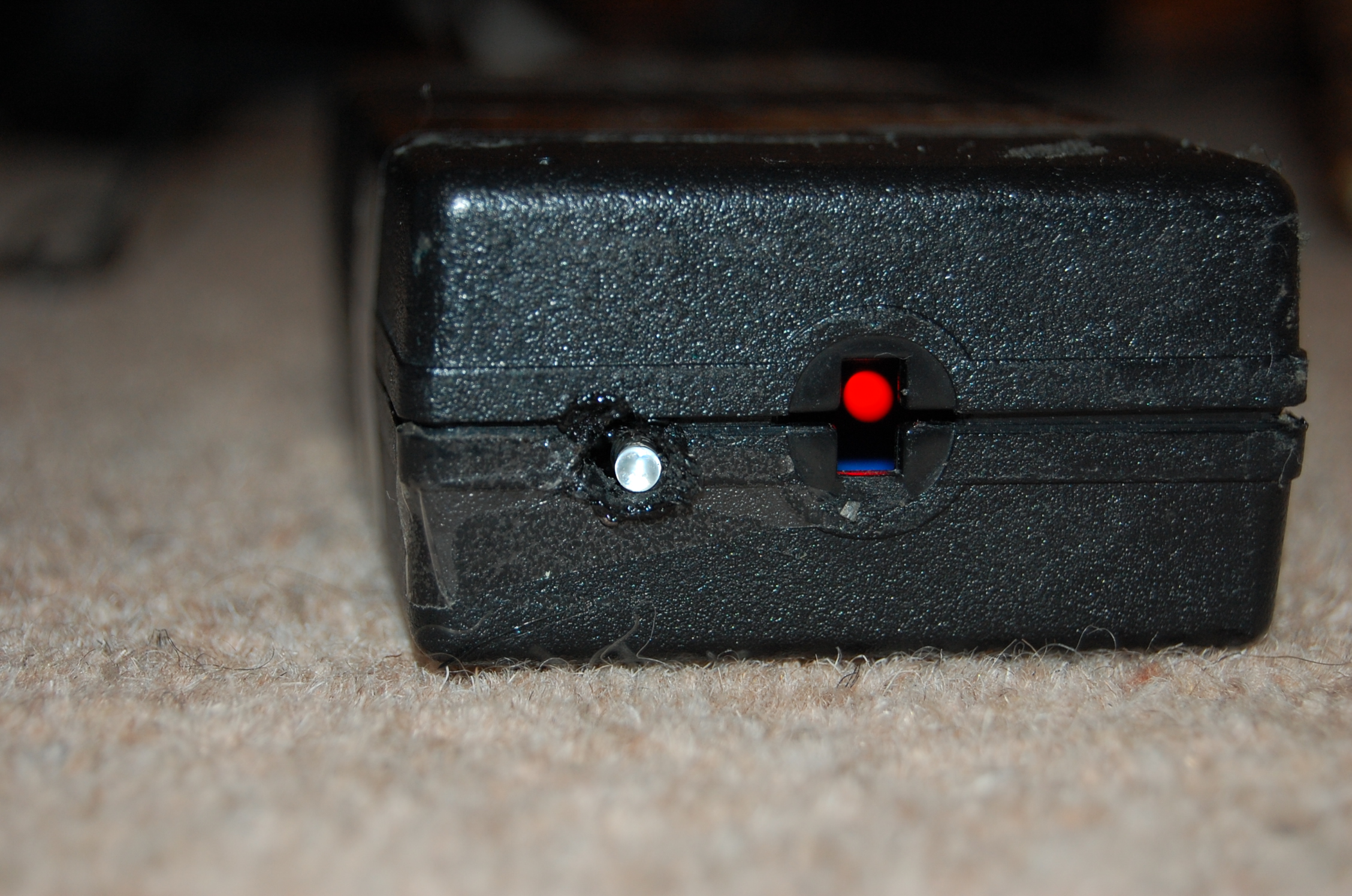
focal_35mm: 82
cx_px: 676
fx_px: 3093
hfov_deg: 24.7
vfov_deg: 16.5
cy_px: 448
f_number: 5.6
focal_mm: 55
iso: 400
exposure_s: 1/60
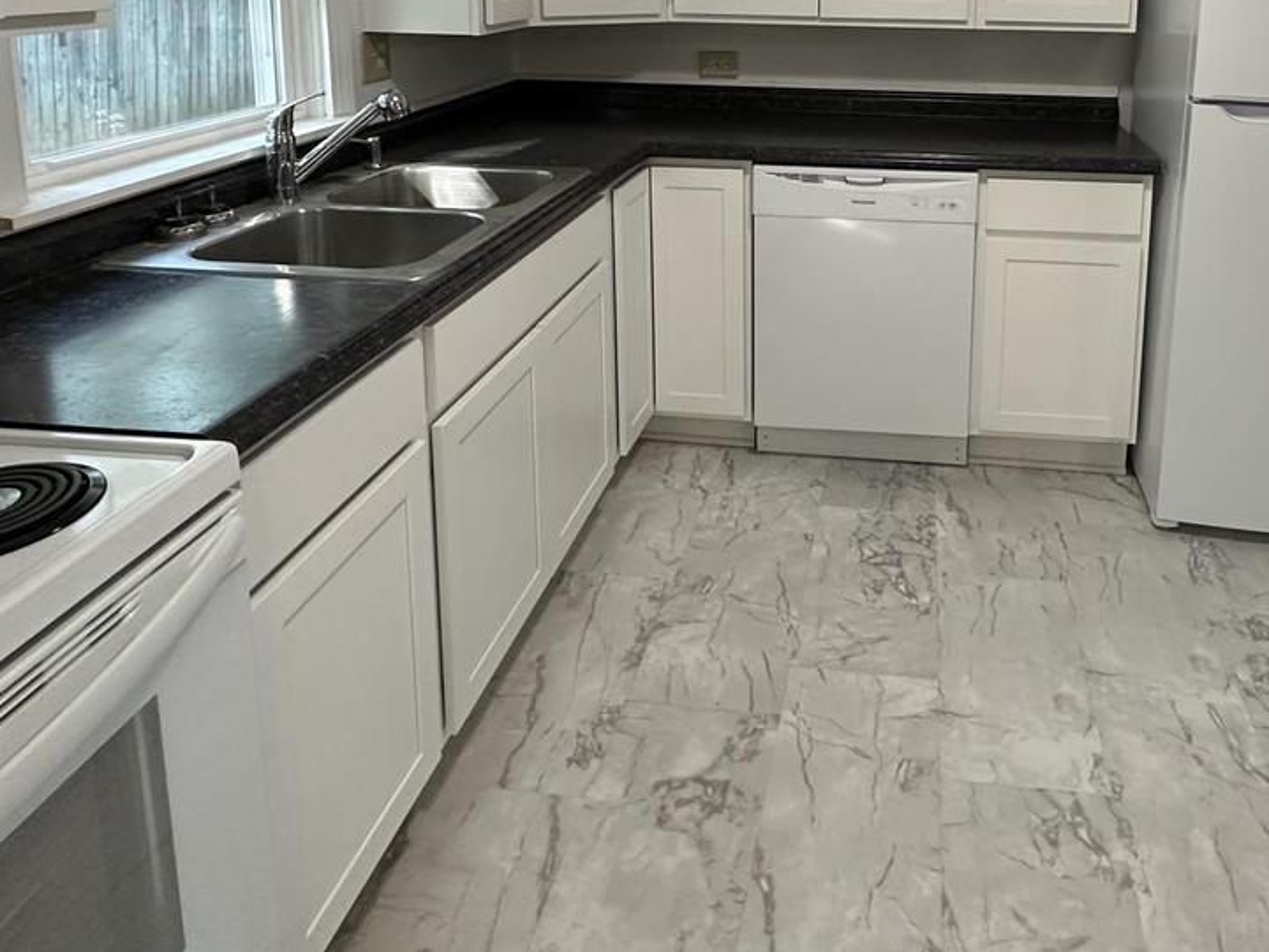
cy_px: 115
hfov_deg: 62.1
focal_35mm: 28
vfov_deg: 45.6
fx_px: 1026
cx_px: 832
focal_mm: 2.22
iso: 320
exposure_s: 1/120
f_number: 2.2
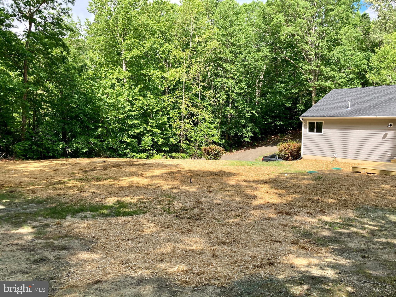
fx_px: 320
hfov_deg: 63.4
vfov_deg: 49.7
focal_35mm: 28
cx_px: 198
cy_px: 148
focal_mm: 3.99
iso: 20
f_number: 1.8
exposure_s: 1/674
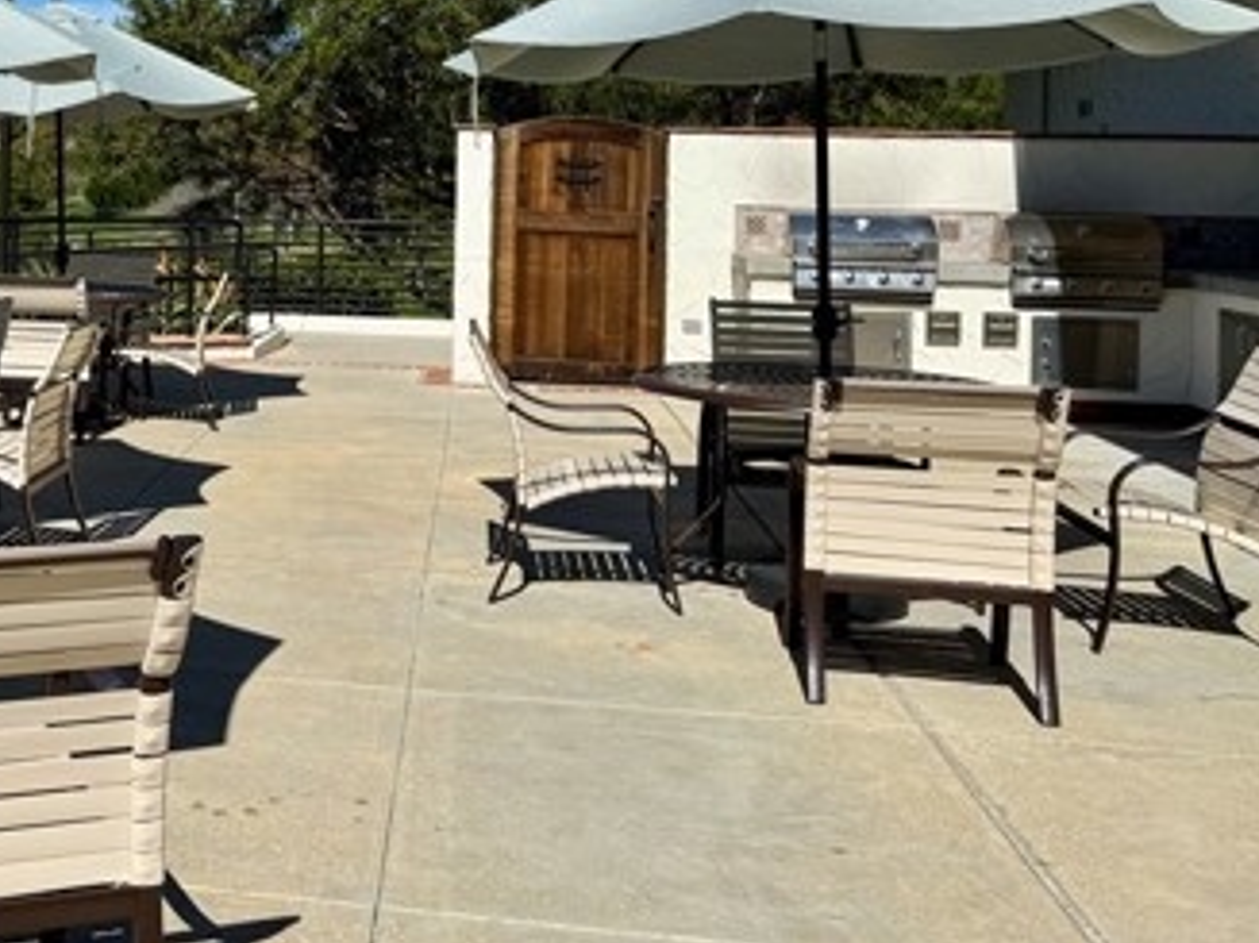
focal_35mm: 47
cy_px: 150
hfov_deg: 37.5
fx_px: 1709
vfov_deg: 29.9
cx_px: 96
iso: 80
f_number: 1.78
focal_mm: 6.76
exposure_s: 1/7353
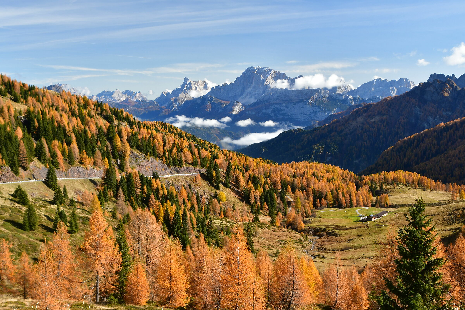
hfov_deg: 41.1
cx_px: 232
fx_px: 620
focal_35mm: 48
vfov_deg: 28.1
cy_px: 155
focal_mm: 32
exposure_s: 1/160
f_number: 10
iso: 400
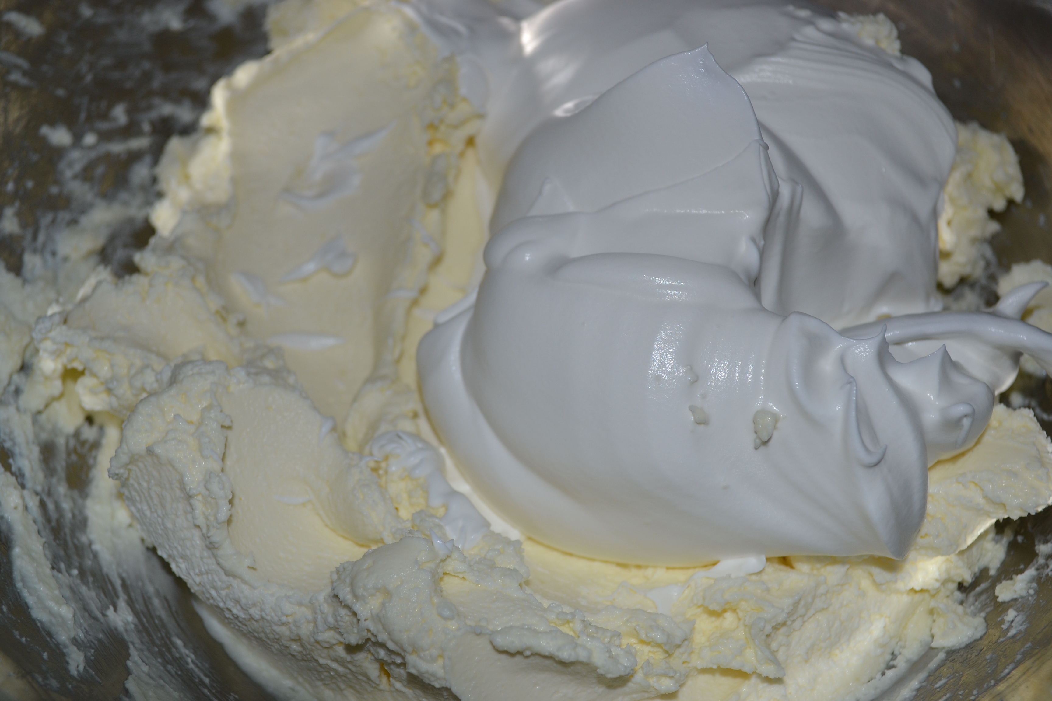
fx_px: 1578
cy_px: 350
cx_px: 526
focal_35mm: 54
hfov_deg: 36.9
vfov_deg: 25.1
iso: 220
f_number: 5
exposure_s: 1/60
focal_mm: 36
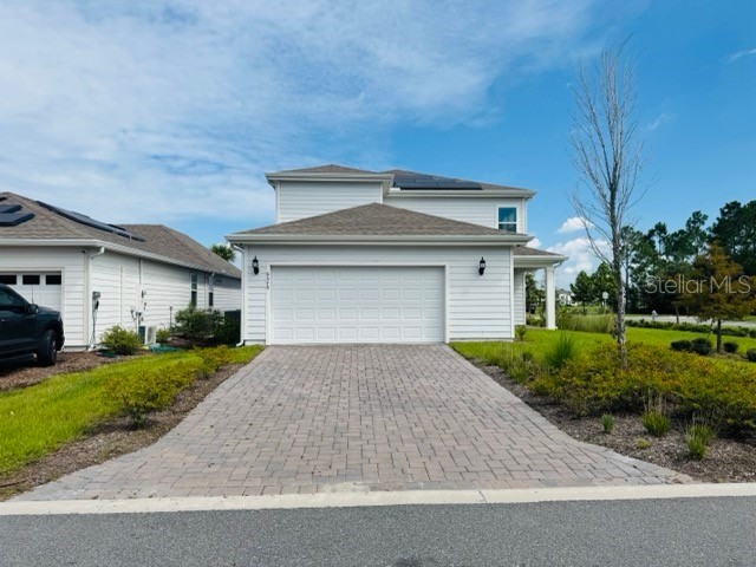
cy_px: 284
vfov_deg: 56.8
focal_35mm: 24
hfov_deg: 71.6
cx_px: 378
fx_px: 524
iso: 80
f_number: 1.78
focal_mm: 6.76
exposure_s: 1/7092
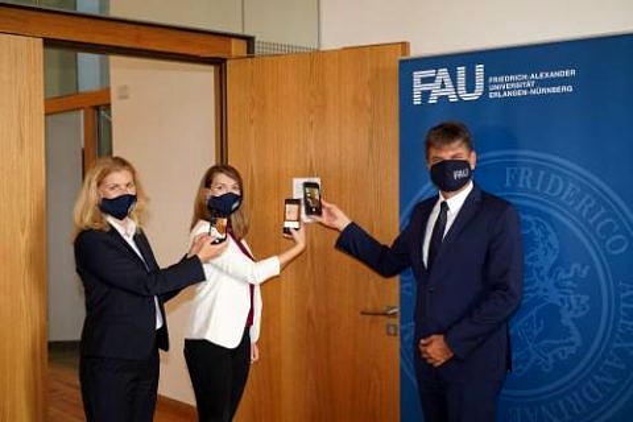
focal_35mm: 46
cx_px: 316
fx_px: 809
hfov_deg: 42.7
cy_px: 211
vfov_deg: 29.2
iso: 800
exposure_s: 1/100
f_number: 4
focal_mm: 46
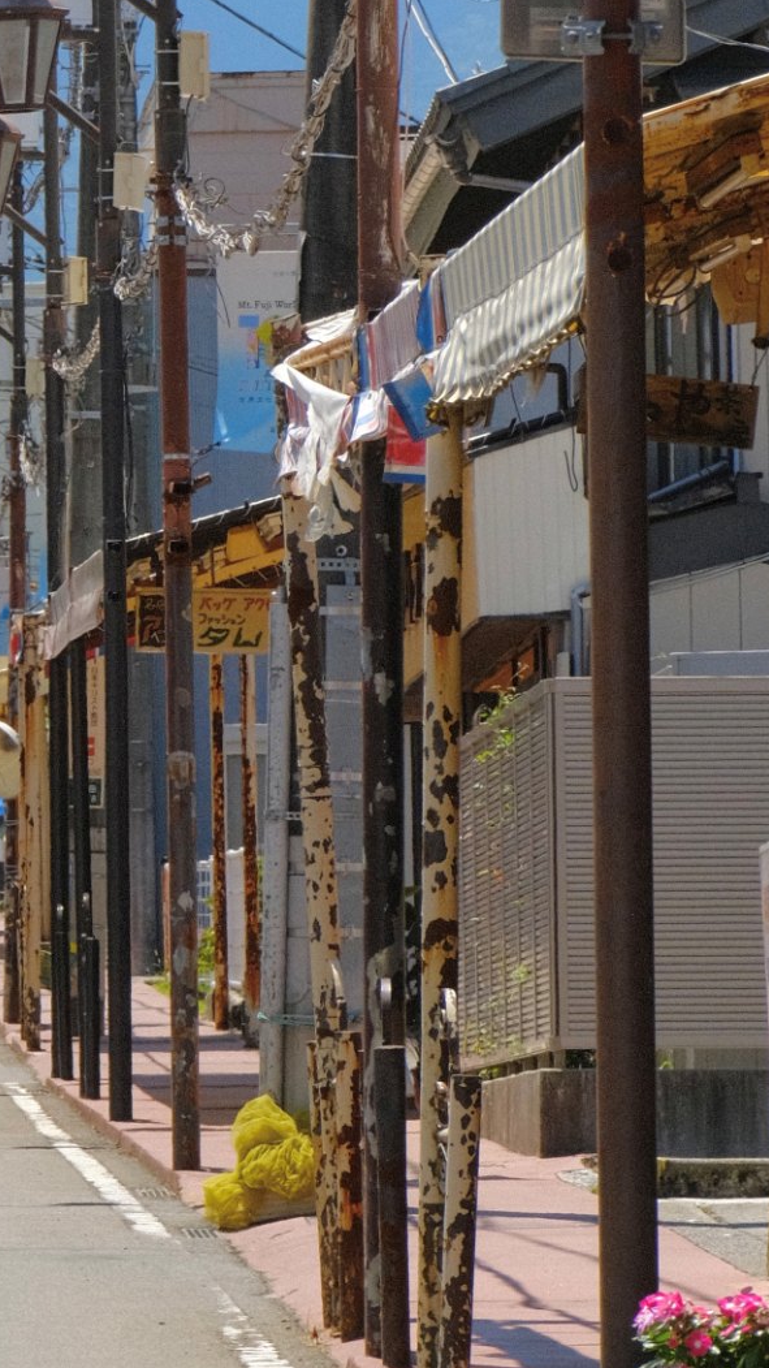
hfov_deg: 3.9
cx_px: -397
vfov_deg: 6.9
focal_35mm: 314
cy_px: 500
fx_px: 11385
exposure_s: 1/2000
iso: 800
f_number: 7.1
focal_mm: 70
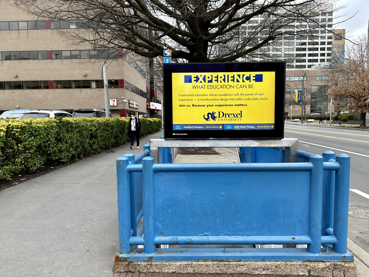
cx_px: 184
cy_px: 138
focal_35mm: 24
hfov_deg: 71.6
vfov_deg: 56.8
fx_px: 256
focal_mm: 6.86
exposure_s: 1/395
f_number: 1.78
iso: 80
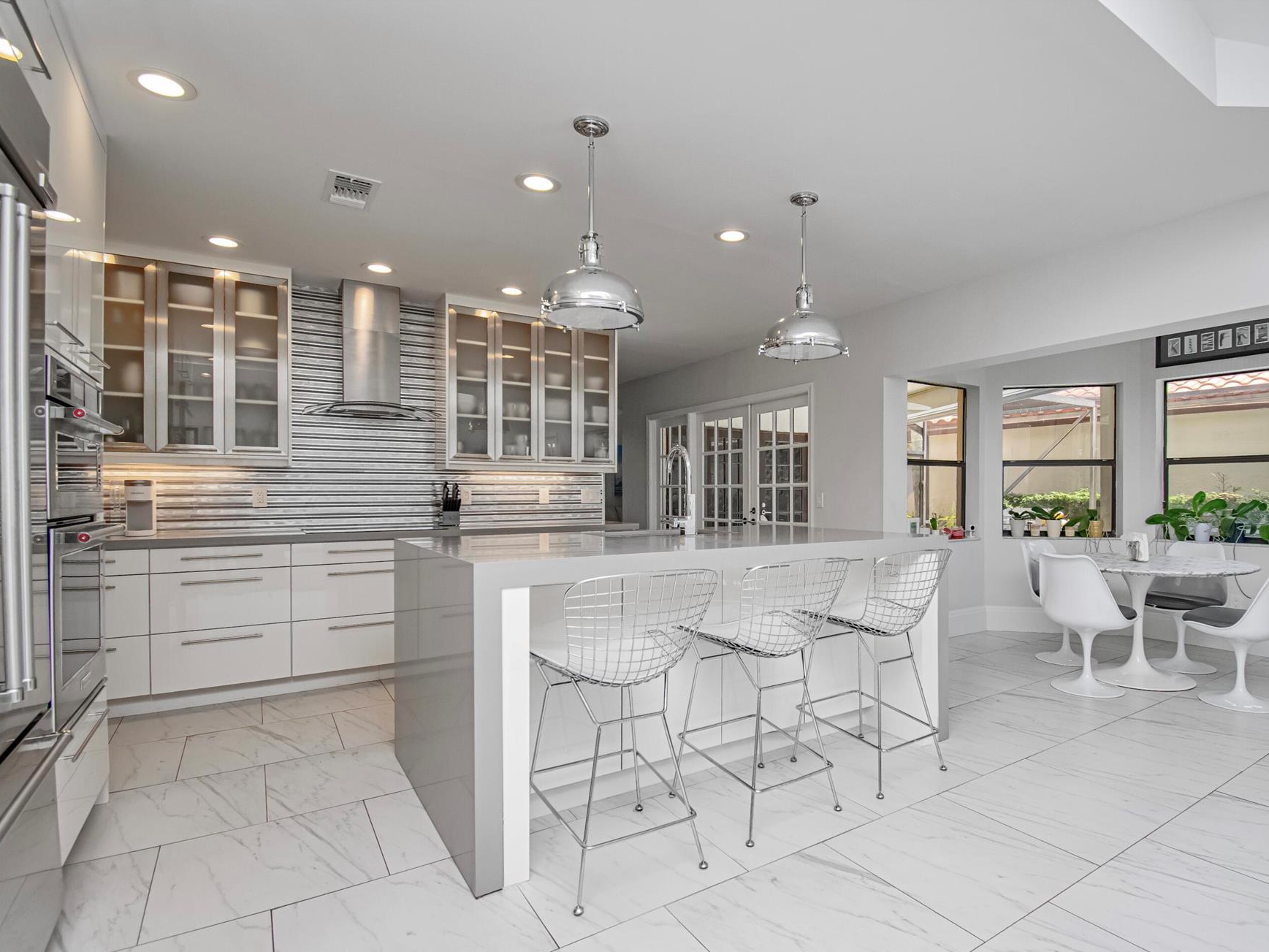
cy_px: 494
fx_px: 623
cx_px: 709
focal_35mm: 17
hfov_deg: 90.6
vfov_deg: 74.7
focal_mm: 10
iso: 560
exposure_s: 1/125
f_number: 5.6
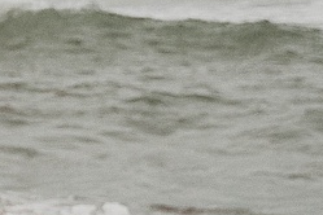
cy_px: 190
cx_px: -374
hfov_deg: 8.4
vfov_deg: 5.9
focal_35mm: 231
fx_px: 2072
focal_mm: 36
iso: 1000
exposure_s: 1/160
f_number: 2.8
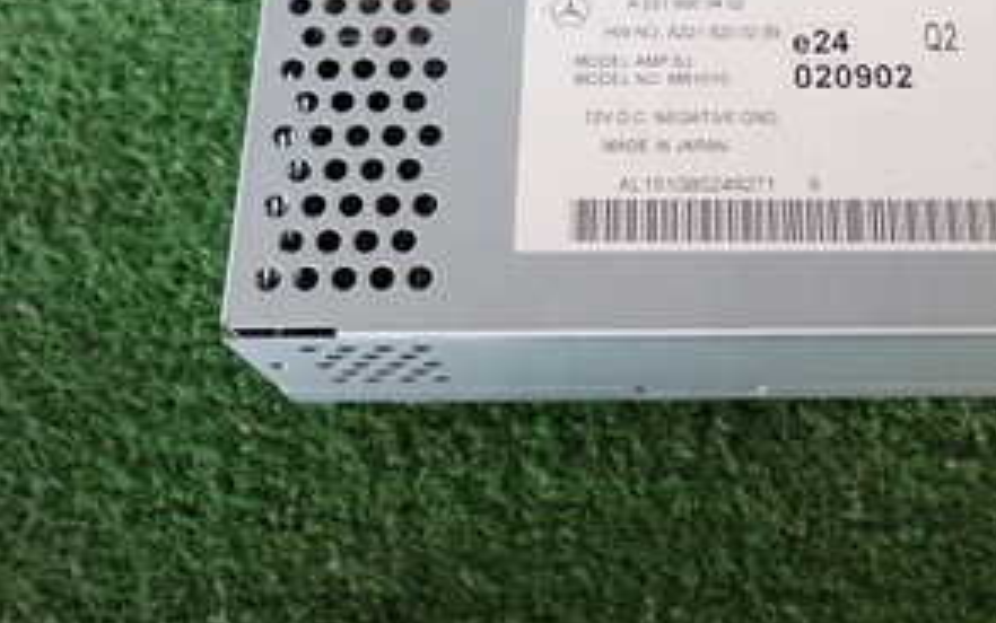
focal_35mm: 54
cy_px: -17
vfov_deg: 22.9
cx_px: 681
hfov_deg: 37.0
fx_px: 1466
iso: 200
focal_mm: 4.5
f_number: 2
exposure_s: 1/60
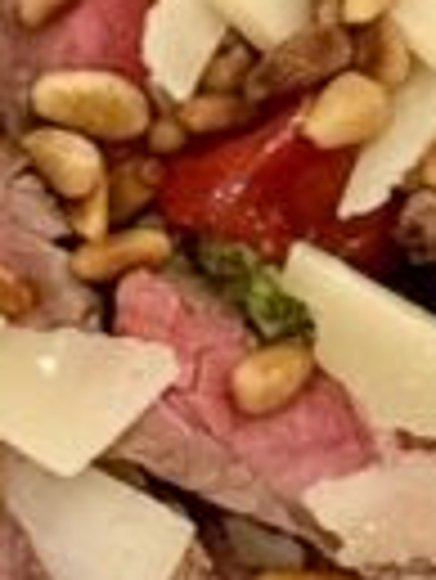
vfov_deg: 5.2
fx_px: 6371
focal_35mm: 380
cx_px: -324
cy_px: 692
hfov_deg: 3.9
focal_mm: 6.76
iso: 500
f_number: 1.78
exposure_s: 1/25
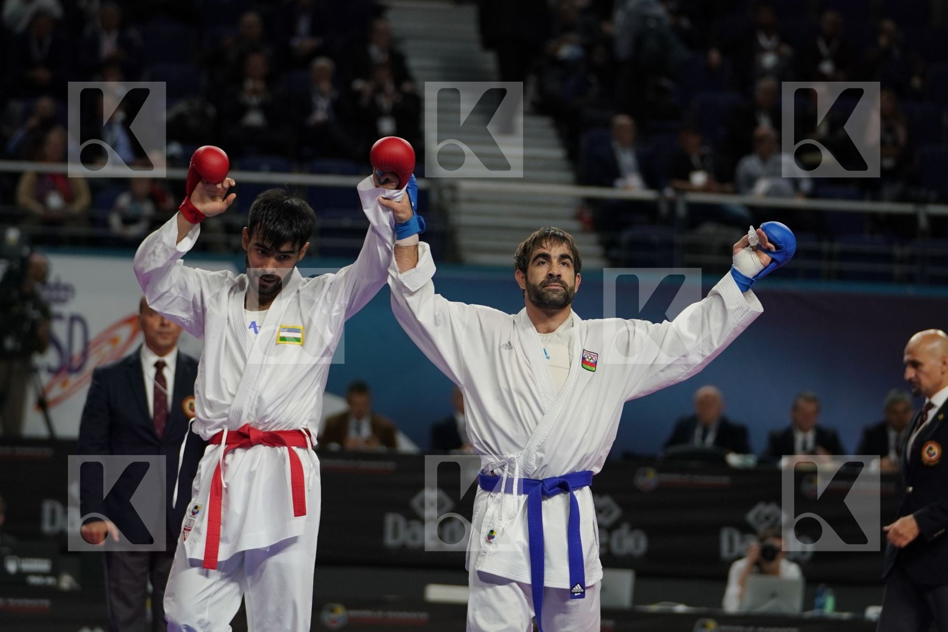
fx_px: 4819
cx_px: 474
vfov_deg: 7.5
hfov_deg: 11.2
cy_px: 316
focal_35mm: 183
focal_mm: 122
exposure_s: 1/1000
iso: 1000
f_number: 2.8
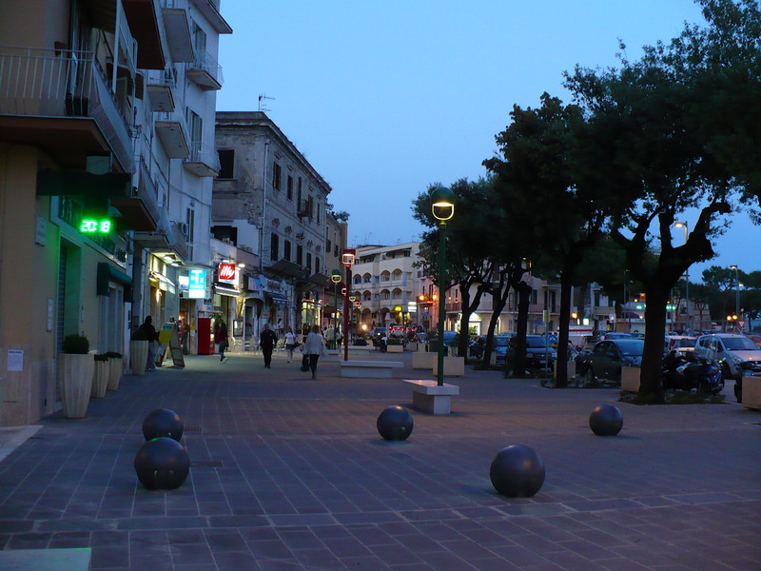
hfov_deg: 50.1
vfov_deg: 38.7
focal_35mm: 37
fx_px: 813
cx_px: 380
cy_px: 286
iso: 200
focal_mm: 6.1
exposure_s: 1/20
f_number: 2.8
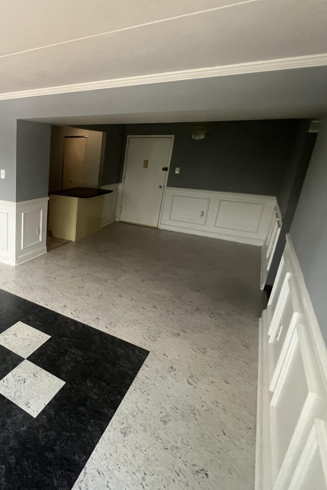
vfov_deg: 83.9
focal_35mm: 20
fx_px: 272
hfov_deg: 53.4
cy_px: 234
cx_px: 27
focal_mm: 1.57
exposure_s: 1/120
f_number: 1.8
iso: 250
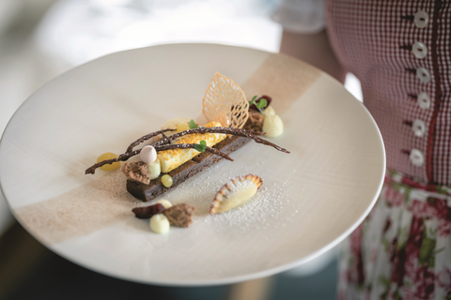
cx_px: 226
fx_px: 1065
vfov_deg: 16.1
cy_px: 150
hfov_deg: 23.9
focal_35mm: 85
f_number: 1.8
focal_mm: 85
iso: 160
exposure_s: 1/80
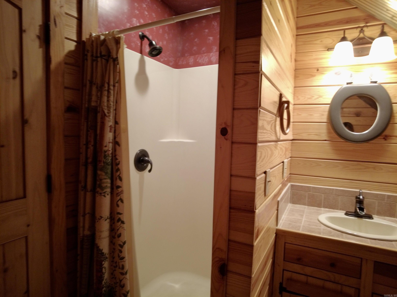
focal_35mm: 20
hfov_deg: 81.7
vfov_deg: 66.0
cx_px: 198
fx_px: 229
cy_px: 148
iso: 400
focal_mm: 4.4
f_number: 1.8
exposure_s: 1/10
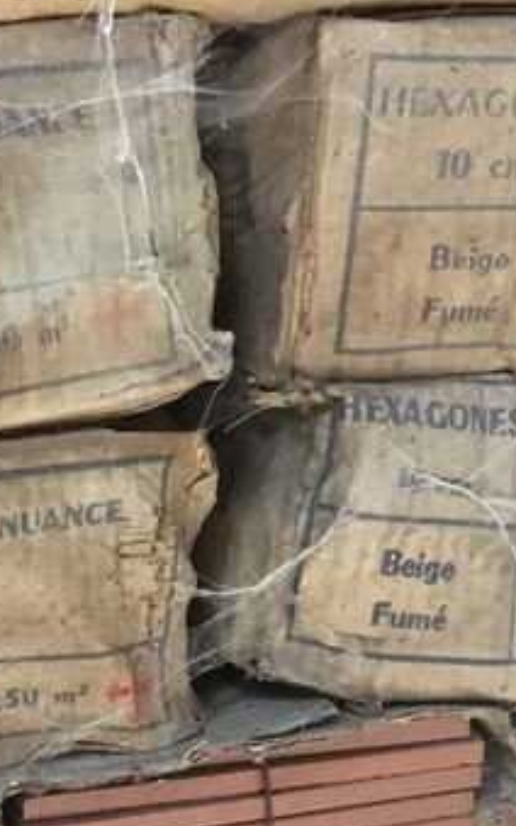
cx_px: 129
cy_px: 797
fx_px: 2182
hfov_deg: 13.4
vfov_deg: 20.8
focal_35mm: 97
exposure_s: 1/33
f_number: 2.4
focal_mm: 3.3
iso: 25
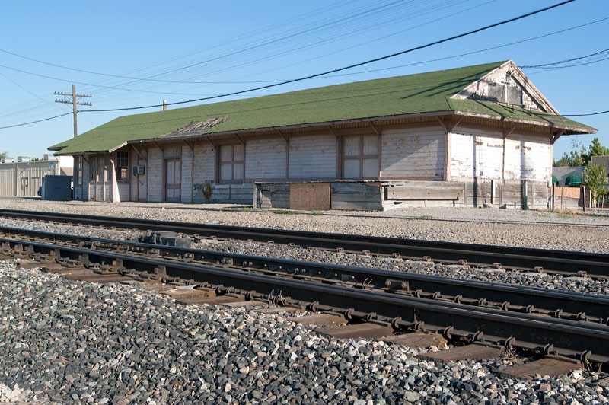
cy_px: 202
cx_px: 304
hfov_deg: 43.6
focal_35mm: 45
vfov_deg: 29.8
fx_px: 761
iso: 200
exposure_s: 1/320
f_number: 9
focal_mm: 30
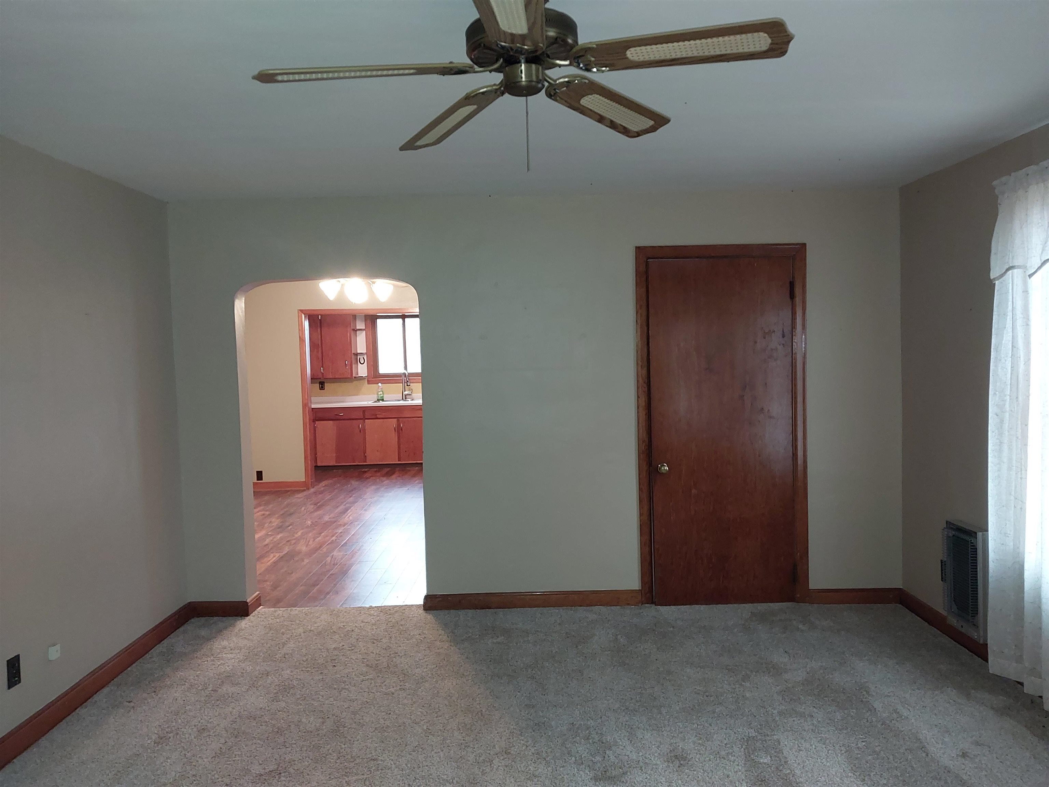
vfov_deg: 51.4
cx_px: 524
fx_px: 818
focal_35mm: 27
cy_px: 394
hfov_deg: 65.3
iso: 400
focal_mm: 4
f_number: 1.8
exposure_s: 1/20
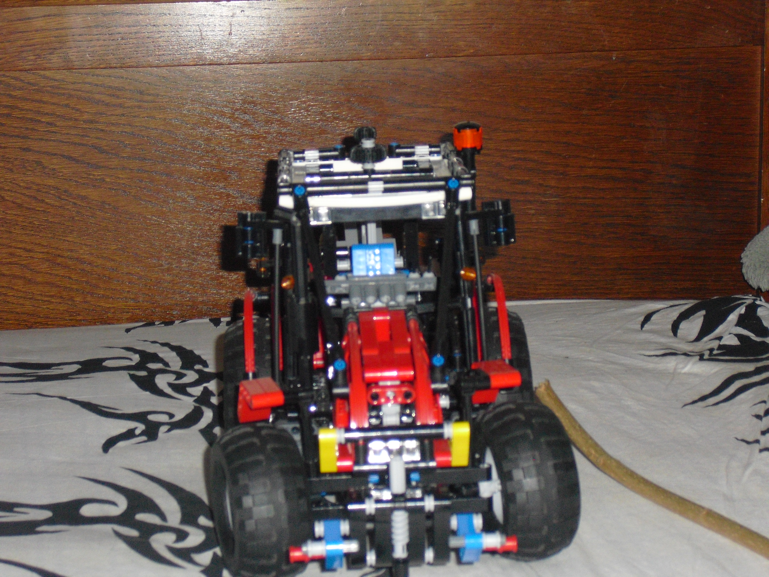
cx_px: 384
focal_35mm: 89
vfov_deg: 16.6
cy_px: 288
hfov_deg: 22.0
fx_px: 1977
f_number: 5.1
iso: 400
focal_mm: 15.7
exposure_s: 1/60
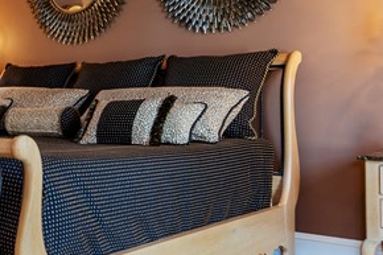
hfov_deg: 28.4
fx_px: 638
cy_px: 83
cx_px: -94
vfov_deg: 22.5
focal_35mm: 60
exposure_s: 1/8
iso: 100
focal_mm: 16
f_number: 3.2
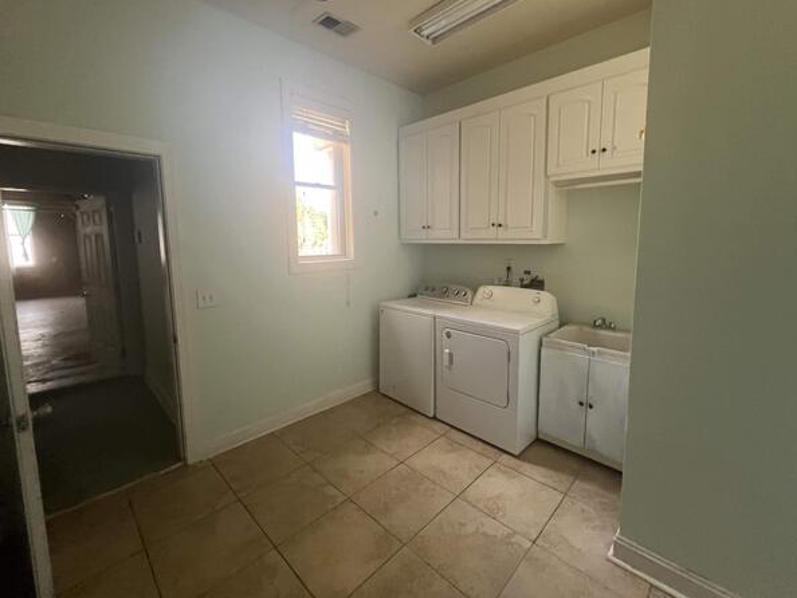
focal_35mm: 14
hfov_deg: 102.0
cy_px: 278
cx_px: 397
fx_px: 322
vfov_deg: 85.6
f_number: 1.8
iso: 250
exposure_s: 1/71
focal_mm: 1.57
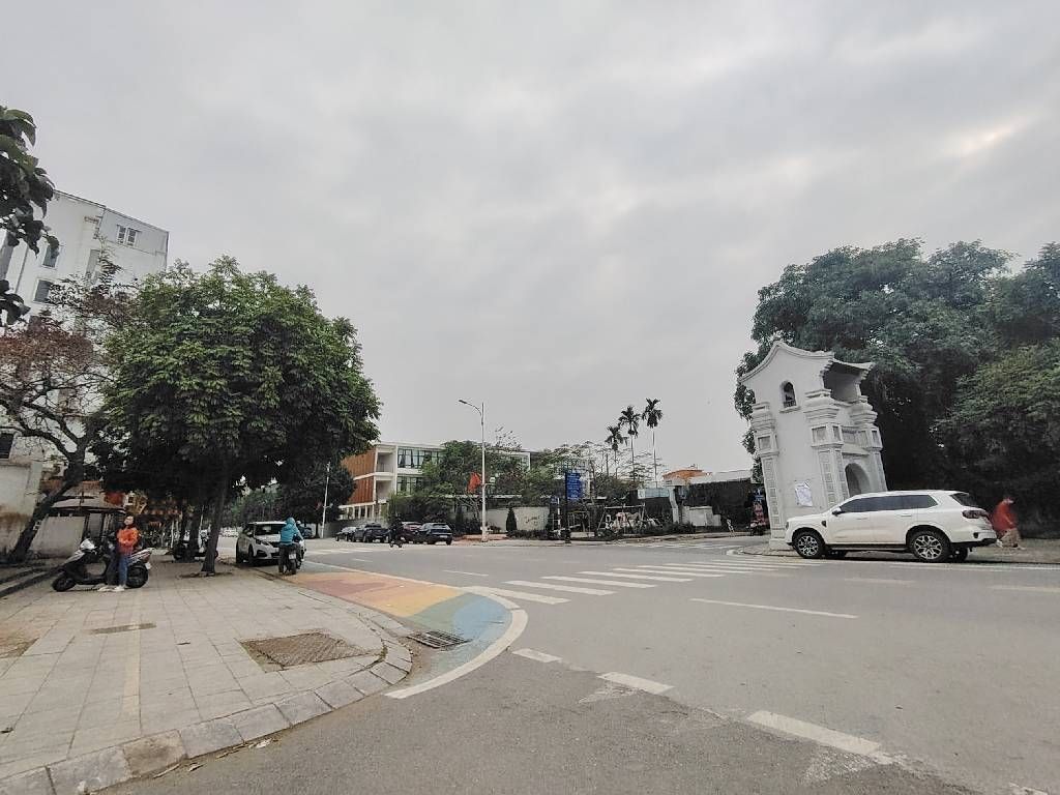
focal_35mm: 17
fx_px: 521
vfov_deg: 74.7
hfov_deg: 91.0
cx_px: 530
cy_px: 398
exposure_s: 1/2087
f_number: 2.2
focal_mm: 1.42
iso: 100
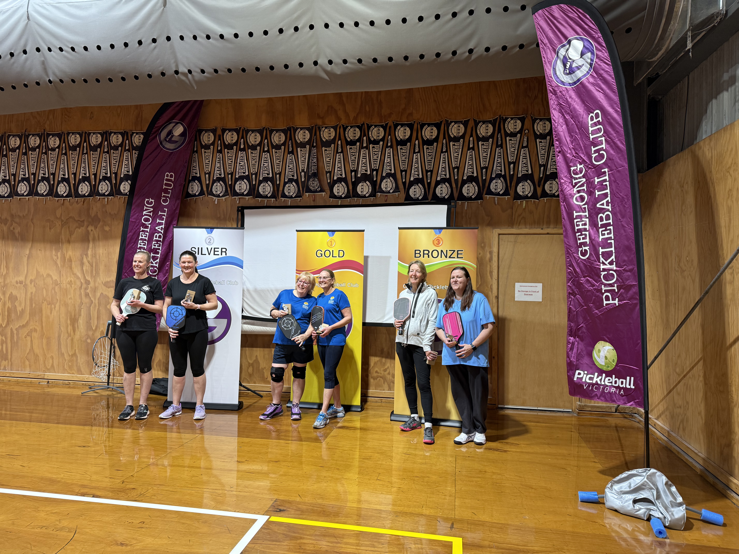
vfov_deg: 56.8
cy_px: 277
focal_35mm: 24
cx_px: 370
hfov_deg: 71.6
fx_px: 512
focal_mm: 6.76
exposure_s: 1/100
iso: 160
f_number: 1.78
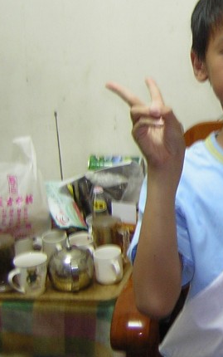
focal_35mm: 71
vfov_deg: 28.8
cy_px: 130
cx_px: 272
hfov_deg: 17.5
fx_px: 690
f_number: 2.6
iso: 59
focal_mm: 4.7
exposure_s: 1/5.5
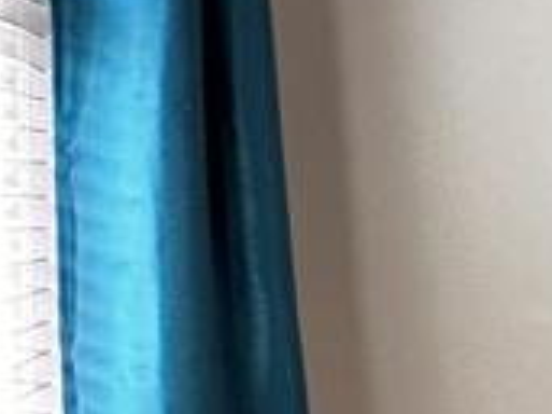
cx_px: 1524
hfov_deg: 12.7
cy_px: 265
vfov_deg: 17.5
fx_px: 1339
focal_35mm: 84
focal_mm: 2.22
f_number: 2.2
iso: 250
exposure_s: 1/60
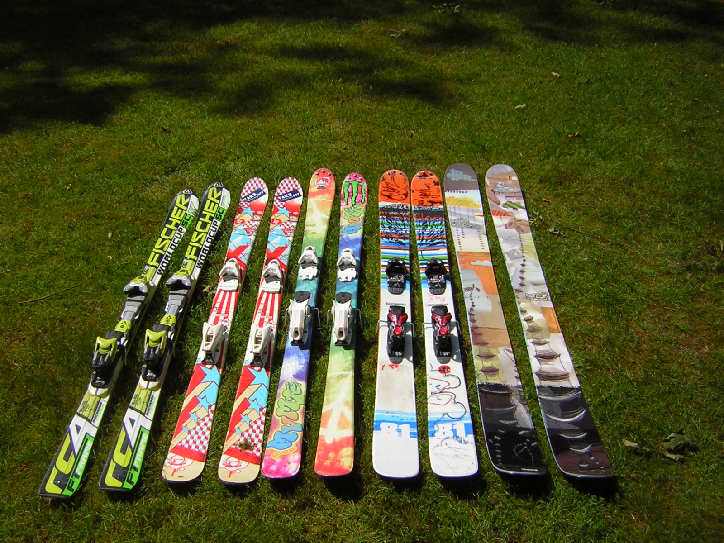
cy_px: 272
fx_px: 753
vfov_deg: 39.7
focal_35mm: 36
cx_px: 362
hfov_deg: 51.4
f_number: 5.2
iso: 50
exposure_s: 1/472
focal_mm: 4.7
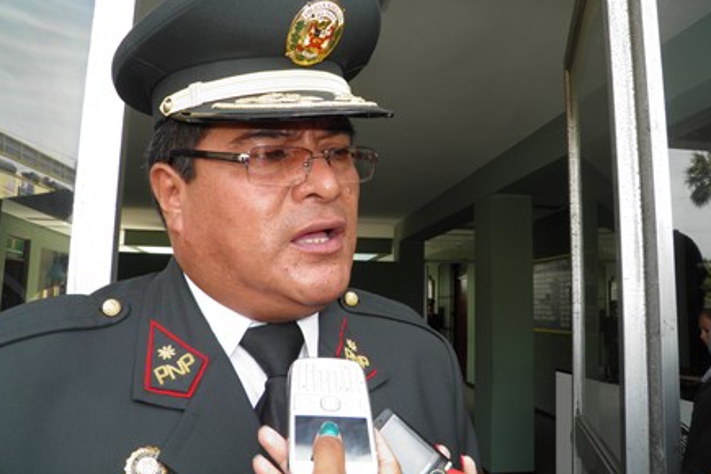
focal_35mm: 30
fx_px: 592
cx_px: 350
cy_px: 214
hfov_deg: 61.9
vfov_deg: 43.6
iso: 50
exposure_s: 1/60
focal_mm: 4.9
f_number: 4.5
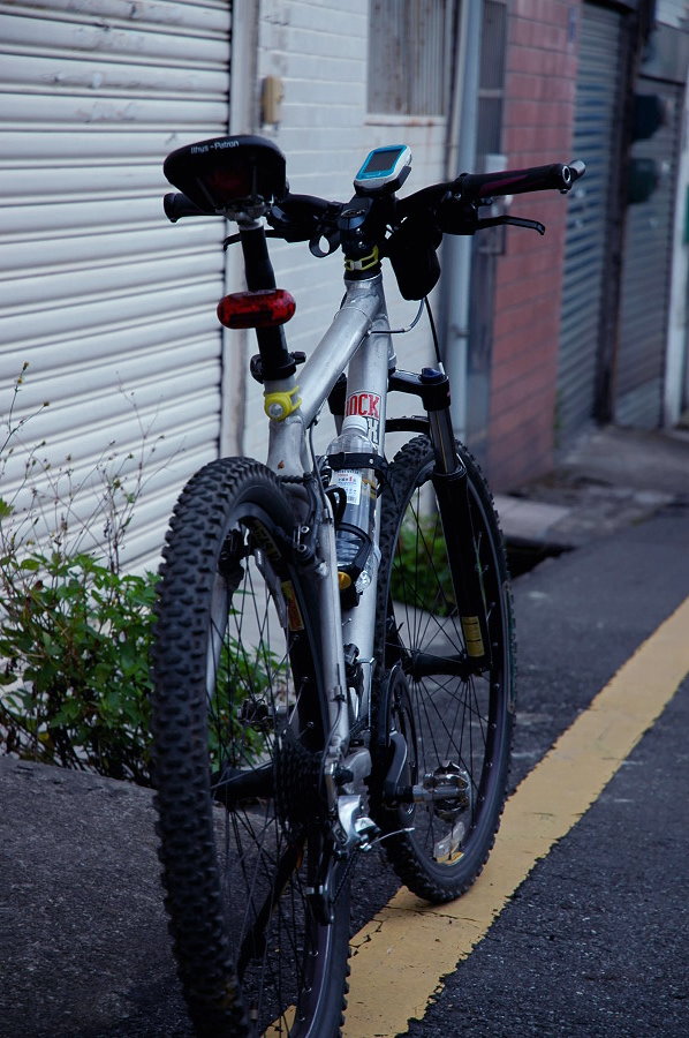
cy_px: 519
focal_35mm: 105
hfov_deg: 13.0
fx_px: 3021
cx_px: 344
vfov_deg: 19.5
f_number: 4.5
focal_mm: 70
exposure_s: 1/25
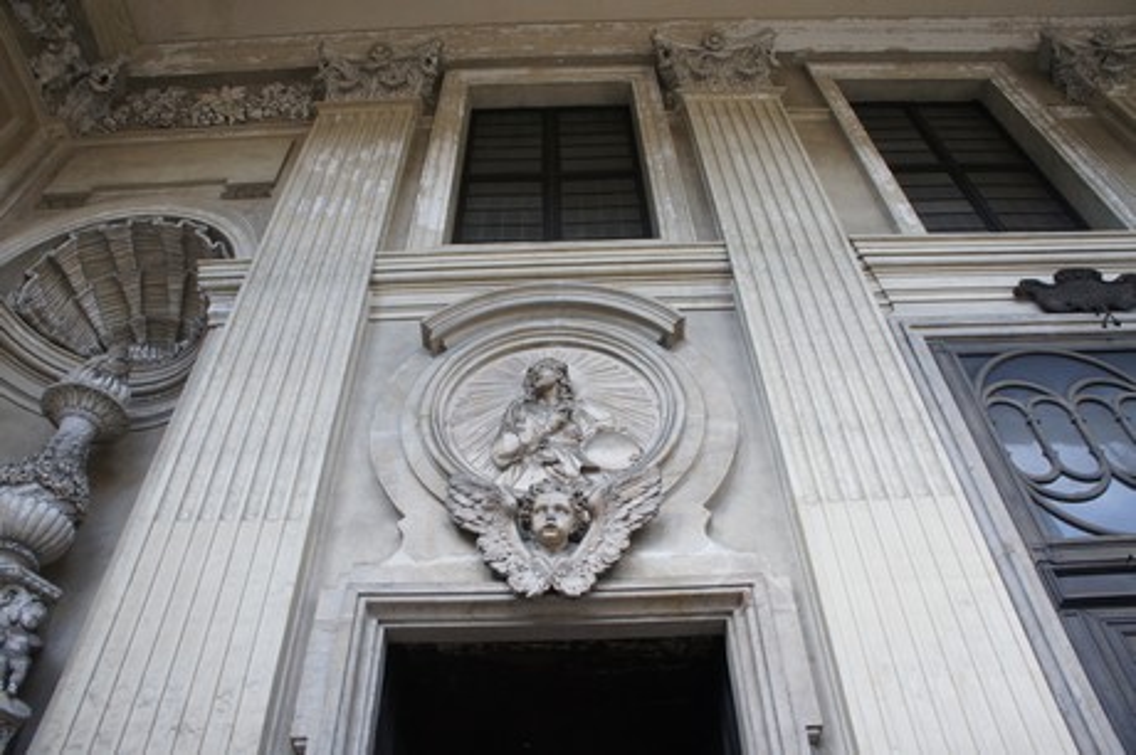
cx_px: 568
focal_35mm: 27
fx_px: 851
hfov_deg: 67.4
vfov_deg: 47.9
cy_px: 378
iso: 320
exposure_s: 1/100
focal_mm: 18
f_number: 5.6
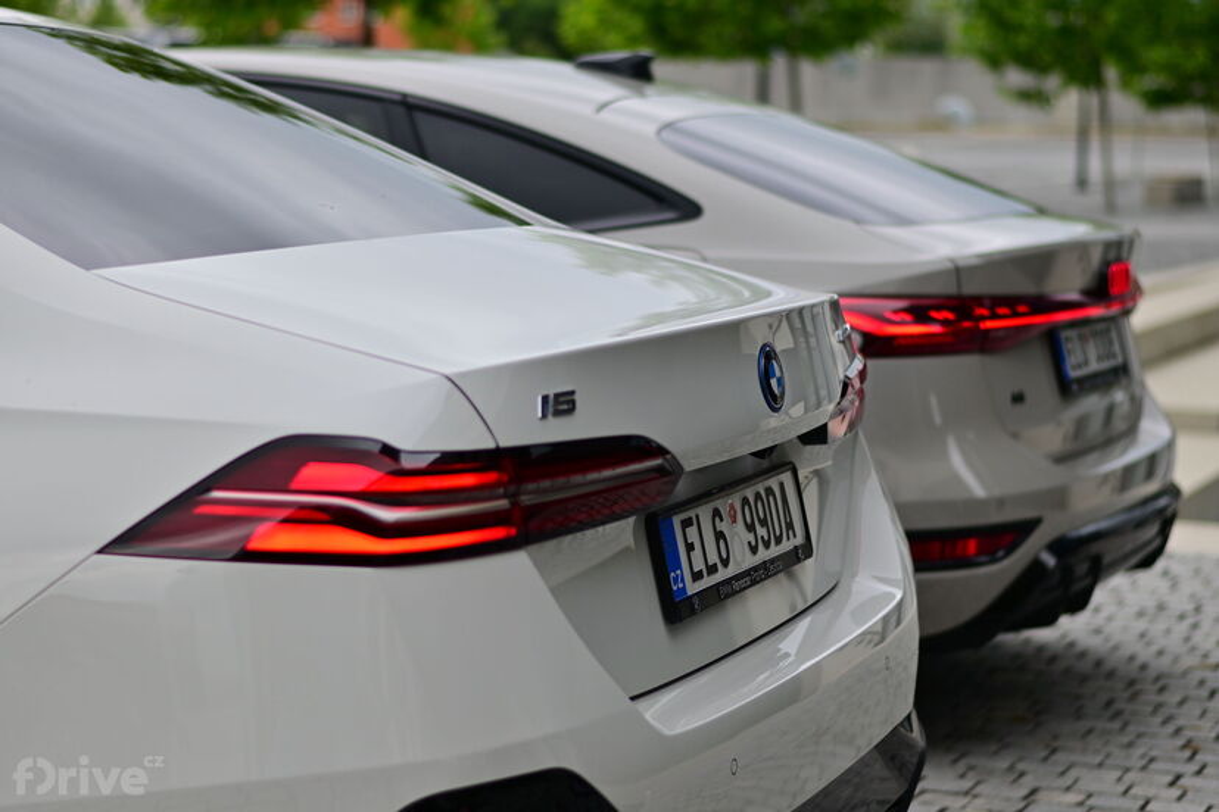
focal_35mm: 75
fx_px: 2539
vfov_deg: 18.2
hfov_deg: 27.0
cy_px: 406
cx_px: 610
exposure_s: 1/2500
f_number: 2
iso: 100
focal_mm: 50
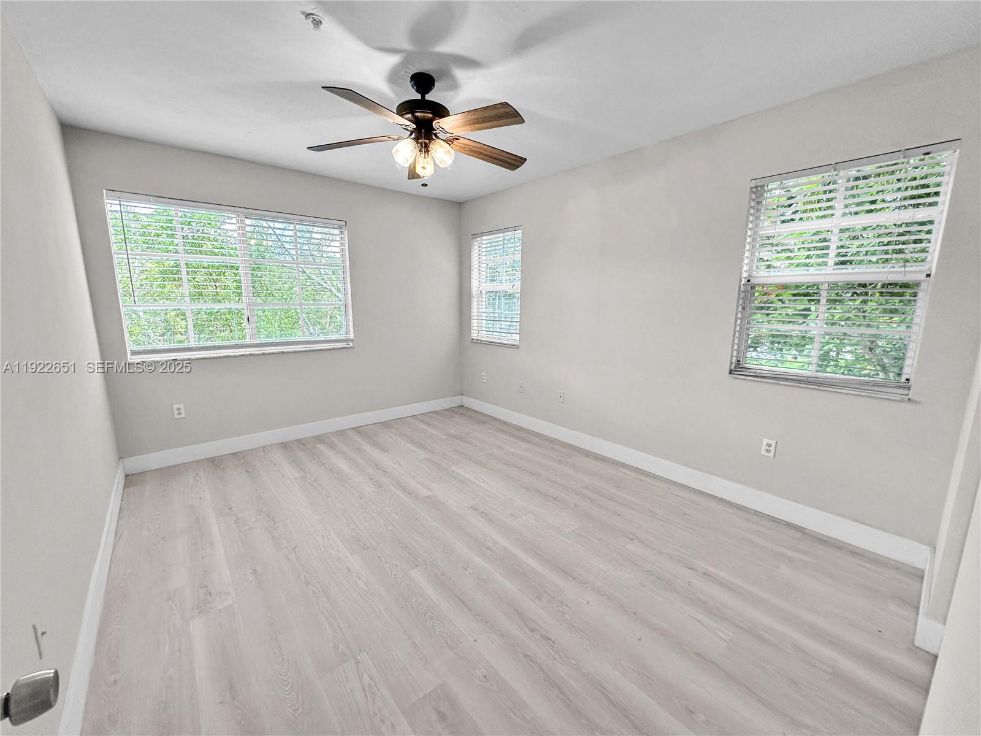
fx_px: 397
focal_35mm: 14
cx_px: 490
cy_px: 368
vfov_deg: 85.7
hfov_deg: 102.1
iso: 80
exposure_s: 1/120
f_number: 2.2
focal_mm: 2.22
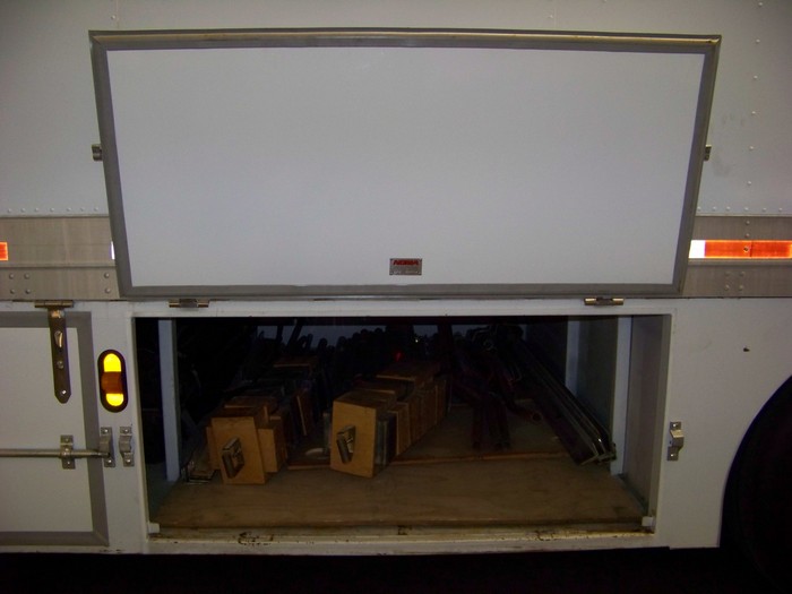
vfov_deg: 39.7
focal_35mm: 36
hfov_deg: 51.4
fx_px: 824
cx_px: 396
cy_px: 297
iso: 200
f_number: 2.8
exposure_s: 1/30
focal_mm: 5.85
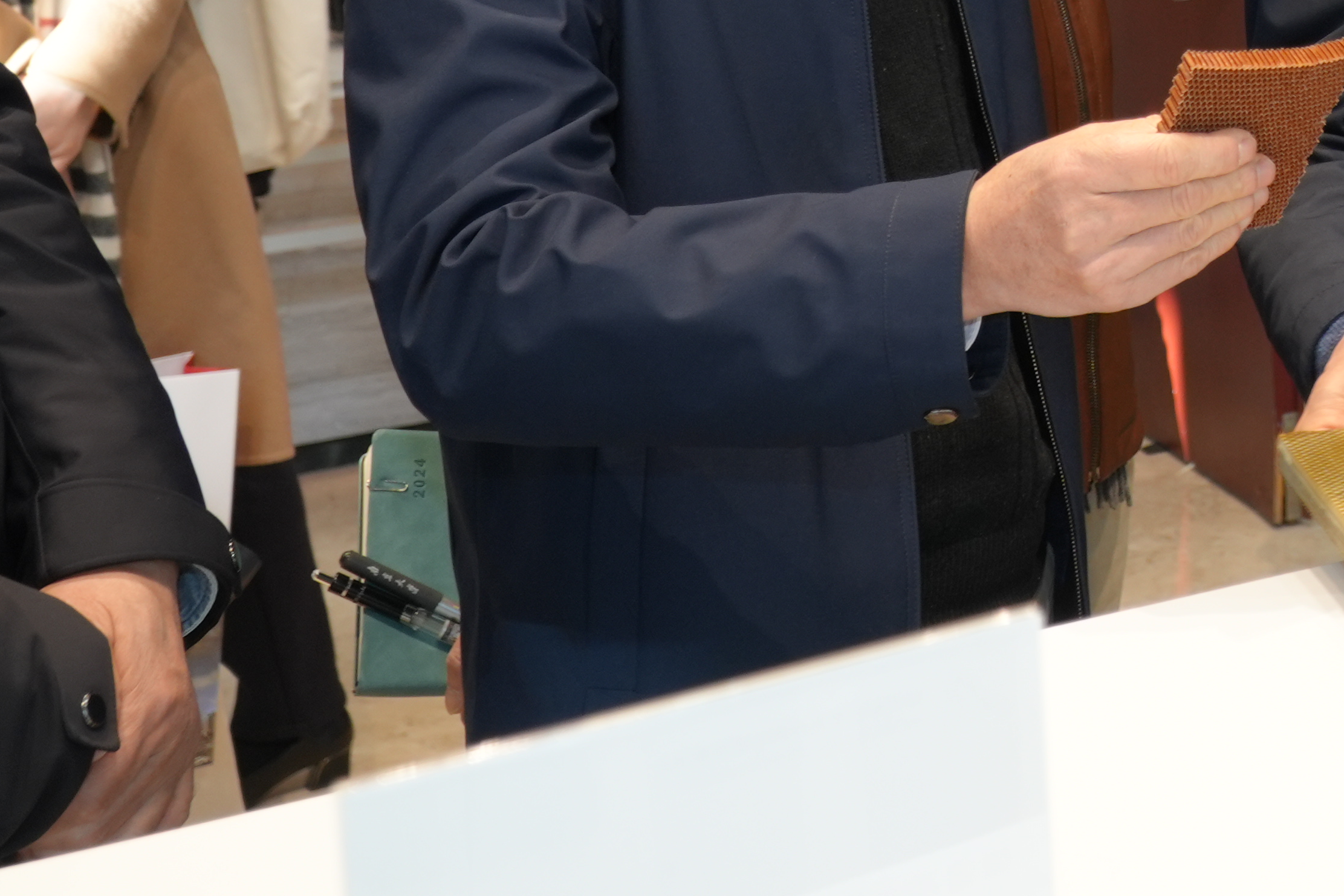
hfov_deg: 23.9
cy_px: -294
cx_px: 1469
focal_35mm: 79
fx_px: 2964
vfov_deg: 16.2
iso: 320
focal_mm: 19
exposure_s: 1/60
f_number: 4
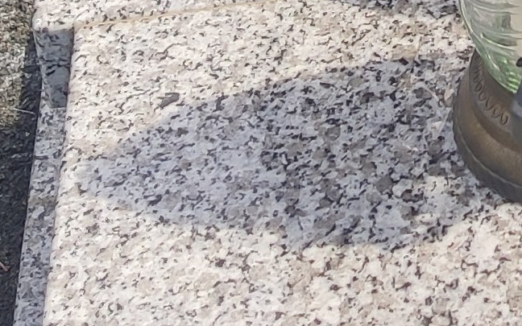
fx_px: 2418
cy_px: -732
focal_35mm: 170
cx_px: 662
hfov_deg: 12.0
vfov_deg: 6.8
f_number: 1.75
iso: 112
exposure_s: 1/1354
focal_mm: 4.75
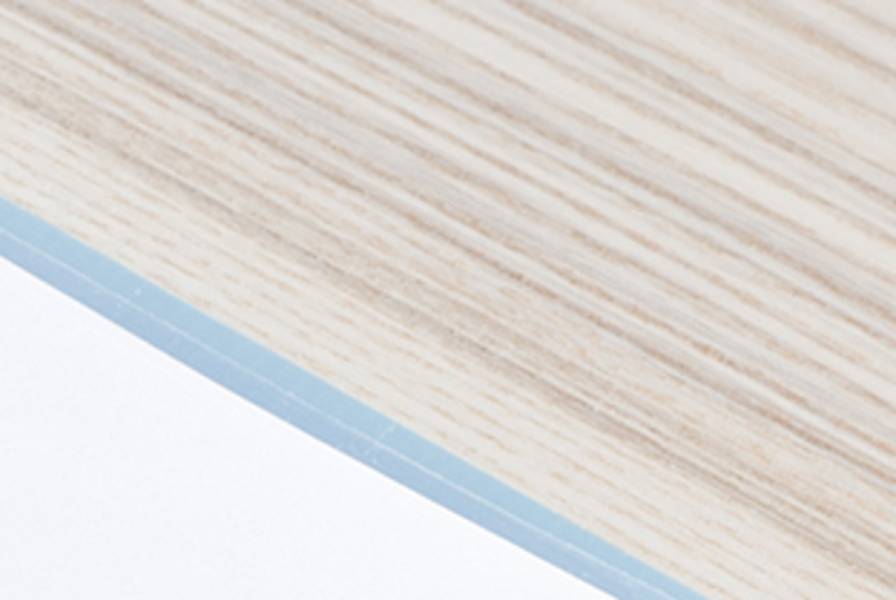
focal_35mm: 361
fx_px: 8997
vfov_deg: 3.8
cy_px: 973
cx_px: 175
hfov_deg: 5.7
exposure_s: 1/6
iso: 100
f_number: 8
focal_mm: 50
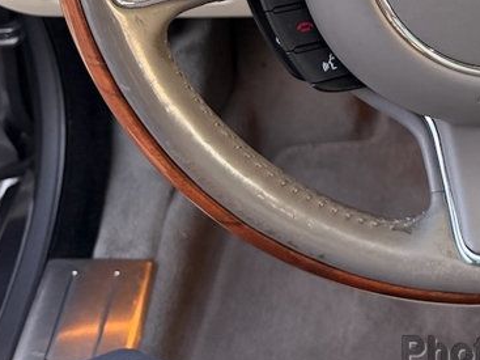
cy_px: -106
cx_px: 547
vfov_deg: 20.1
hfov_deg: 26.4
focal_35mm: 67
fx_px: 929
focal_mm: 6.76
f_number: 1.78
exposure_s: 1/58
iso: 200
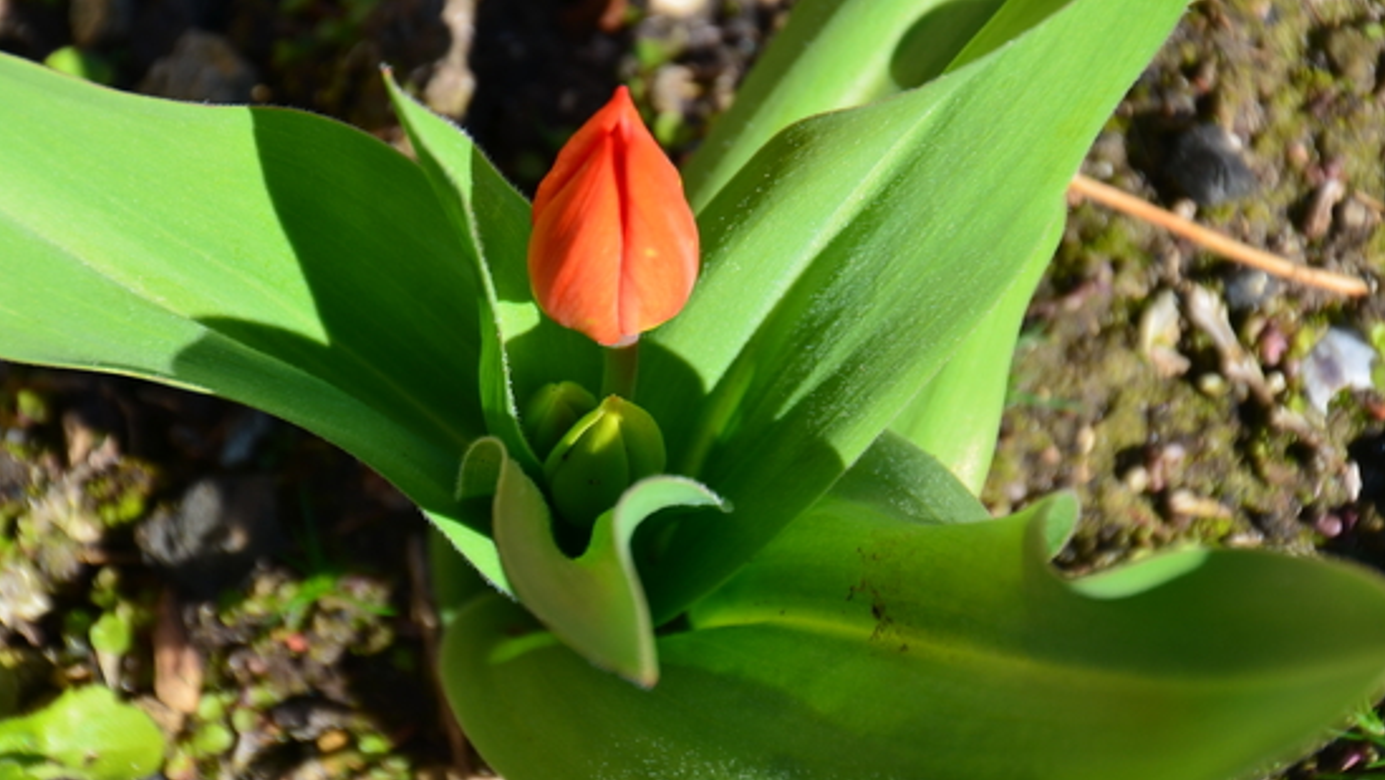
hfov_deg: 4.7
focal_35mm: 463
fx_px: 17006
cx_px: 694
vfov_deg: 2.6
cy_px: 340
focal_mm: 270
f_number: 11
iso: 110
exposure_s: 1/125
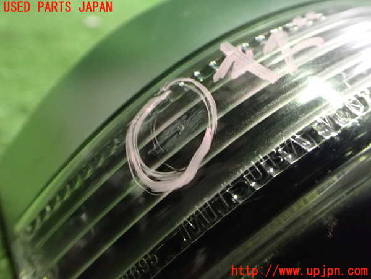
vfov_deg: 46.8
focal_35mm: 30
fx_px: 322
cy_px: 140
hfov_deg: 60.0
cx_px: 186
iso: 1600
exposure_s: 1/30
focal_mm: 5.4
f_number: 2.3
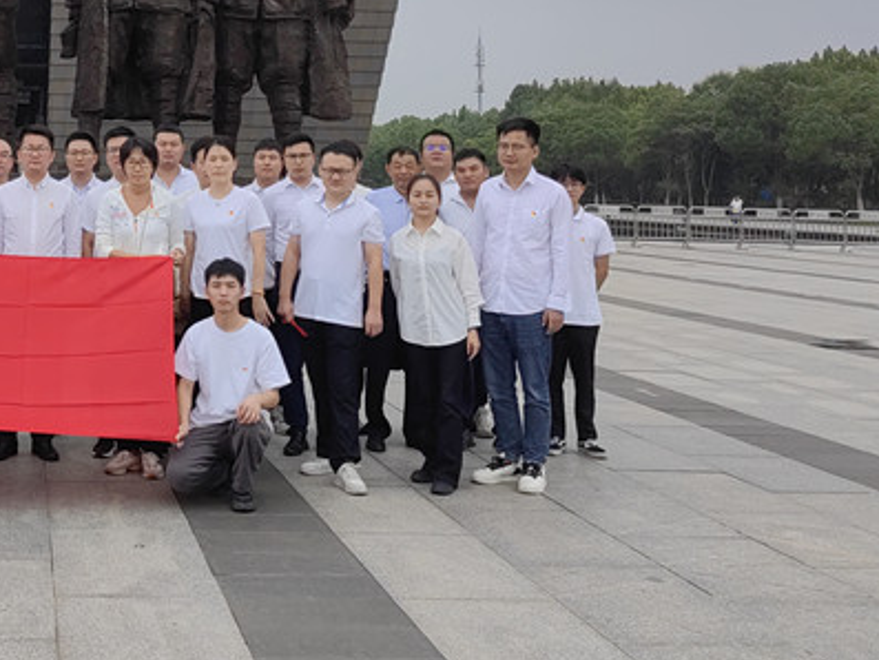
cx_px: 104
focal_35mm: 51
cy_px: 51
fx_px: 1295
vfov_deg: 27.4
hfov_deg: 35.5
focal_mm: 5.54
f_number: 1.8
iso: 50
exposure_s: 1/2183
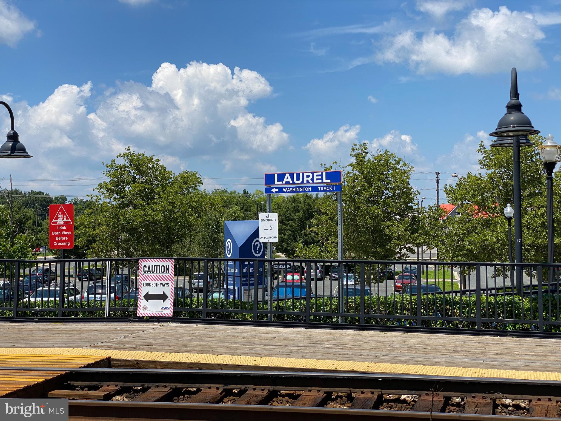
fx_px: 843
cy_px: 210
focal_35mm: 52
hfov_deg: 36.8
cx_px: 280
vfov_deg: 28.0
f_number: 2
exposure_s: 1/1712
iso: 20
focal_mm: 6
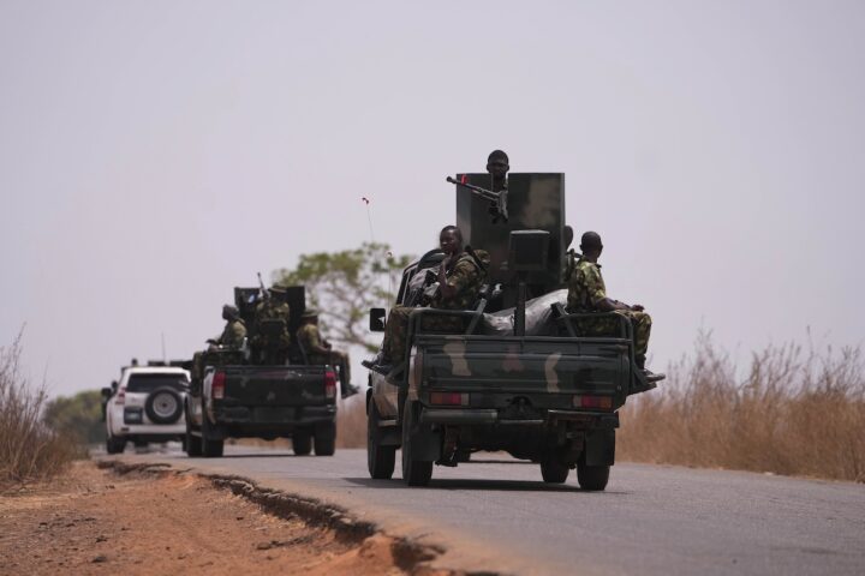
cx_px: 432
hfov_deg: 10.3
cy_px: 288
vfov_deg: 6.9
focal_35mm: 200
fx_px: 4805
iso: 500
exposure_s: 1/6400
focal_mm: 200
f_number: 3.5
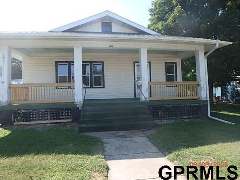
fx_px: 153
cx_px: 118
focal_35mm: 22
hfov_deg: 76.4
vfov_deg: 61.1
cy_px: 90
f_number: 3.5
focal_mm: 3.7
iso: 125
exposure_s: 1/500
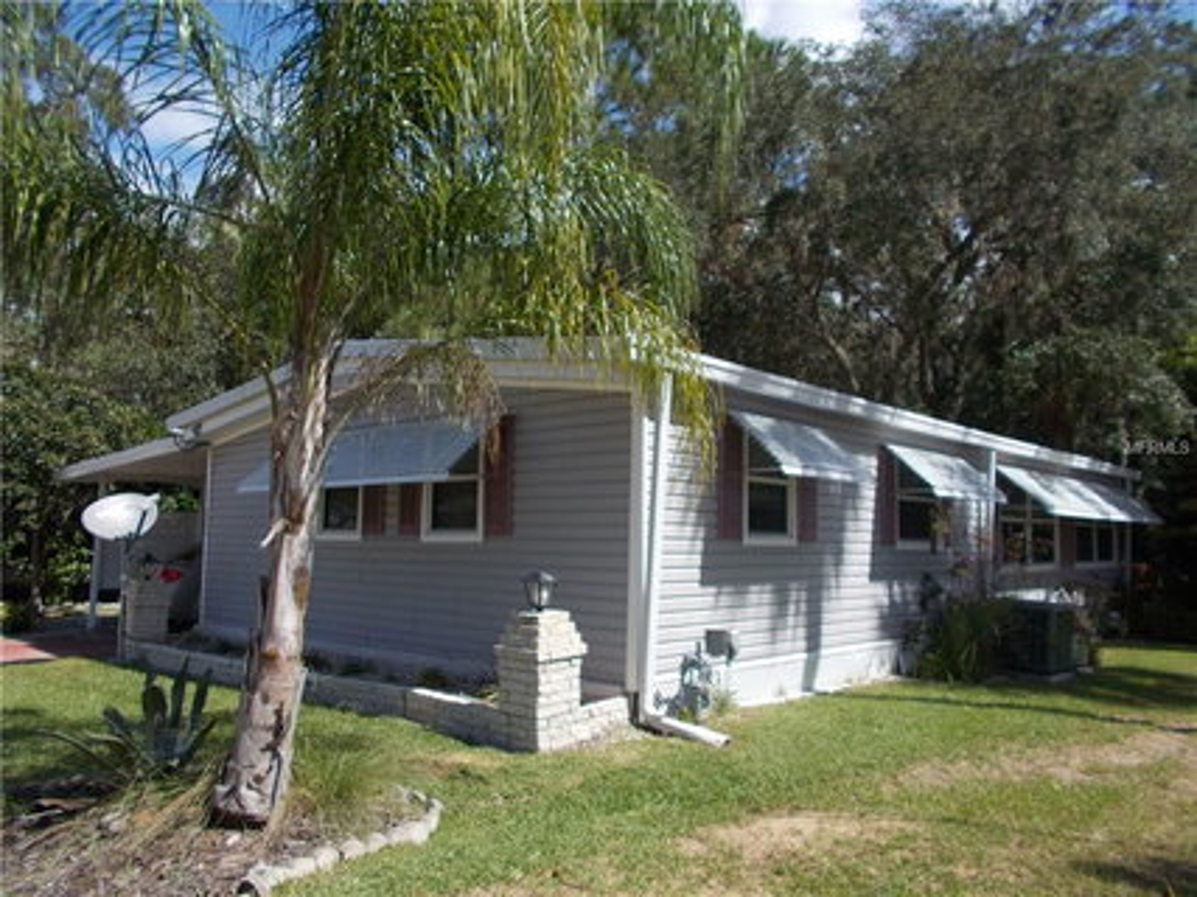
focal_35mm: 26
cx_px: 598
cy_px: 448
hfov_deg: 67.3
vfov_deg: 53.0
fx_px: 899
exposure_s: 1/160
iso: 80
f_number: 8
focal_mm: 4.6
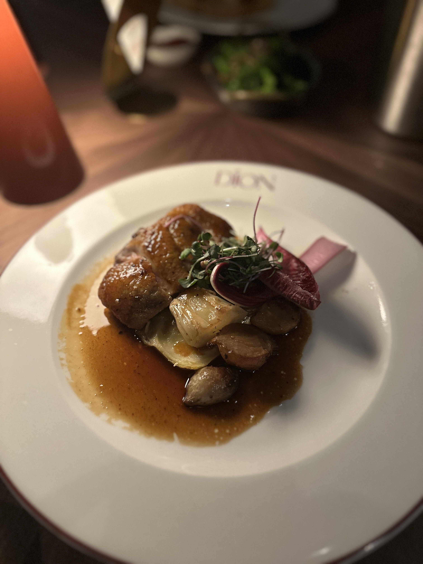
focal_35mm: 24
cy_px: 282
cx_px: 212
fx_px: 391
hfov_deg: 56.8
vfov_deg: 71.6
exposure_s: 1/50
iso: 800
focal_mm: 6.86
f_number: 1.78
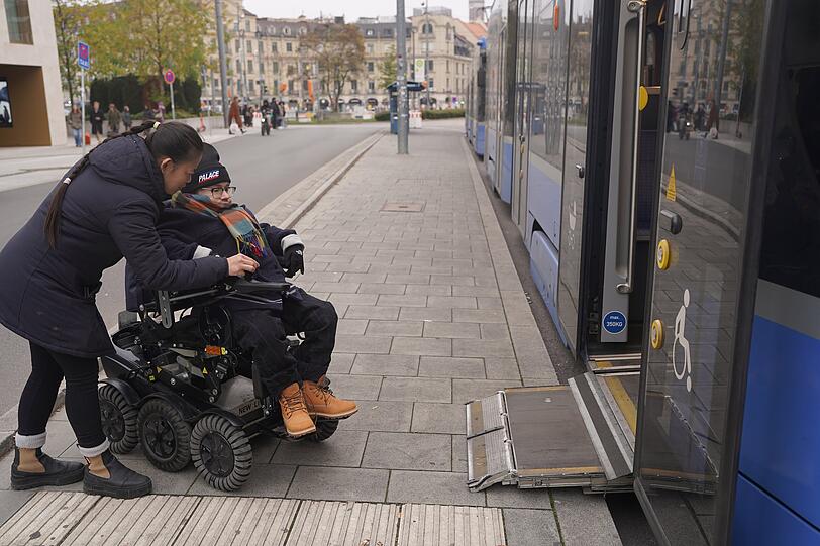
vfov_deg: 37.8
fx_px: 797
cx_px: 410
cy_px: 273
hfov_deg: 54.4
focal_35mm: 35
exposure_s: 1/160
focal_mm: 35
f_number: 4
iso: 160
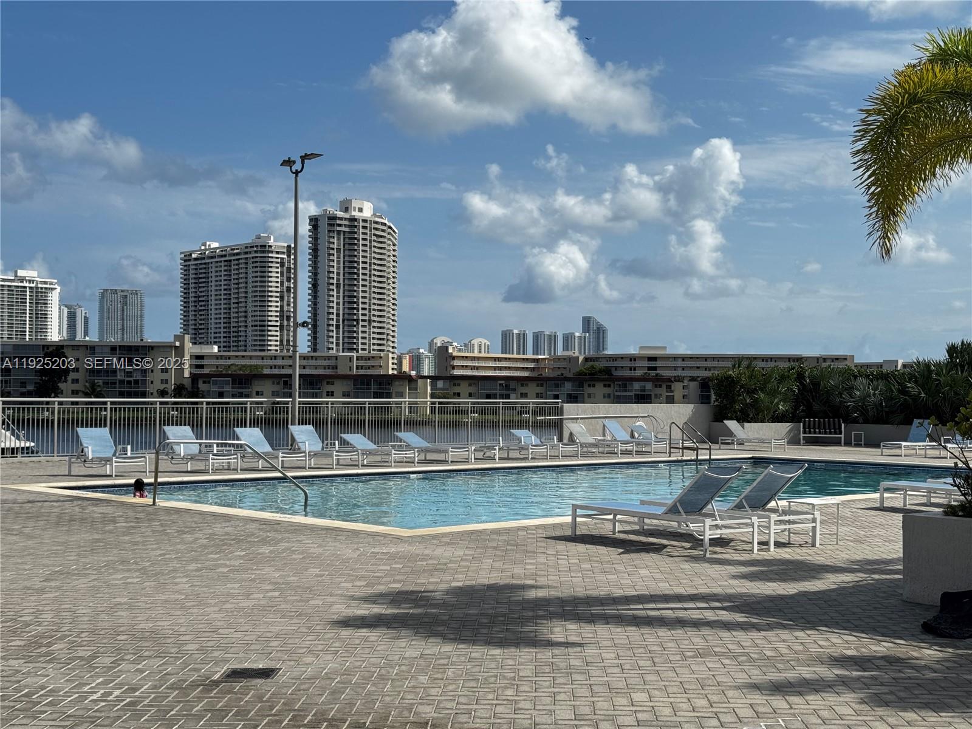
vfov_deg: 30.3
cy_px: 364
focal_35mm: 48
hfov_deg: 39.7
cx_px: 486
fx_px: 1348
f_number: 1.78
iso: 64
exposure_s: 1/4608
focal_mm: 6.76
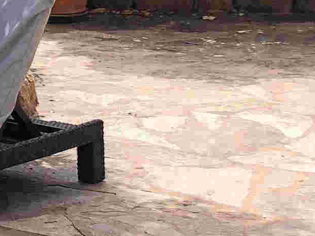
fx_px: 1666
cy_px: 5
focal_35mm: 183
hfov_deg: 10.0
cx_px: -312
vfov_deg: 8.1
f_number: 1.8
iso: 20
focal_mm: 3.99
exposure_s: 1/631
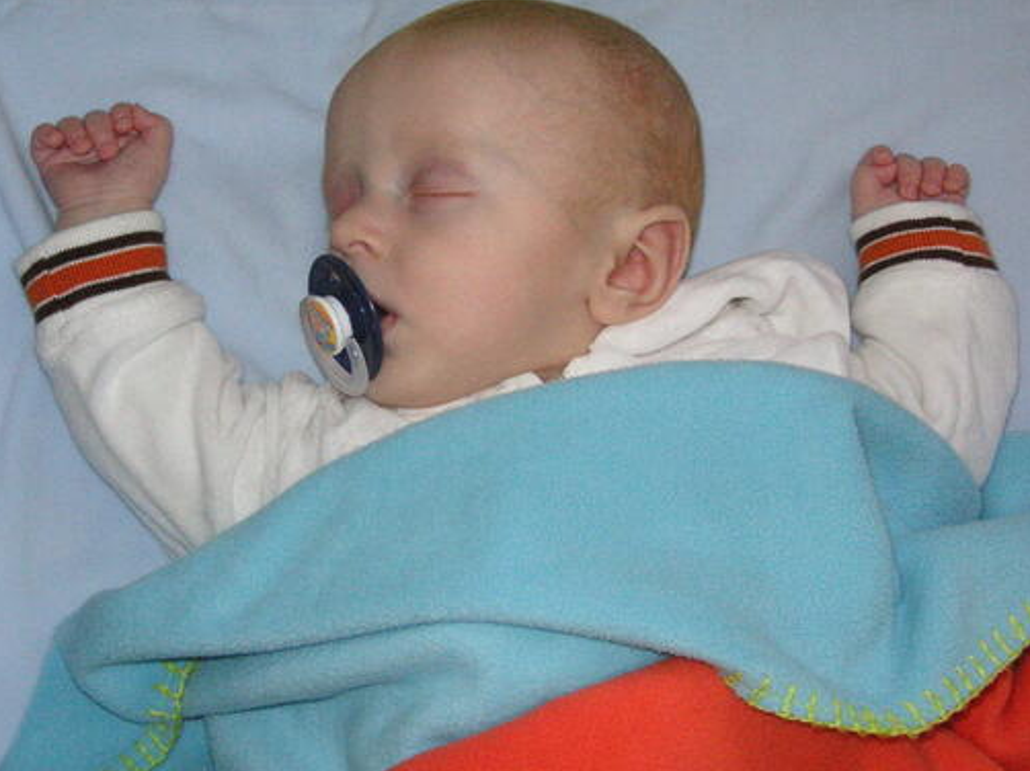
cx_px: 414
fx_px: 1755
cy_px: 303
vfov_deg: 24.7
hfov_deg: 32.6
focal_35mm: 59
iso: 160
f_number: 2.8
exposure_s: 1/45
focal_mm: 6.1
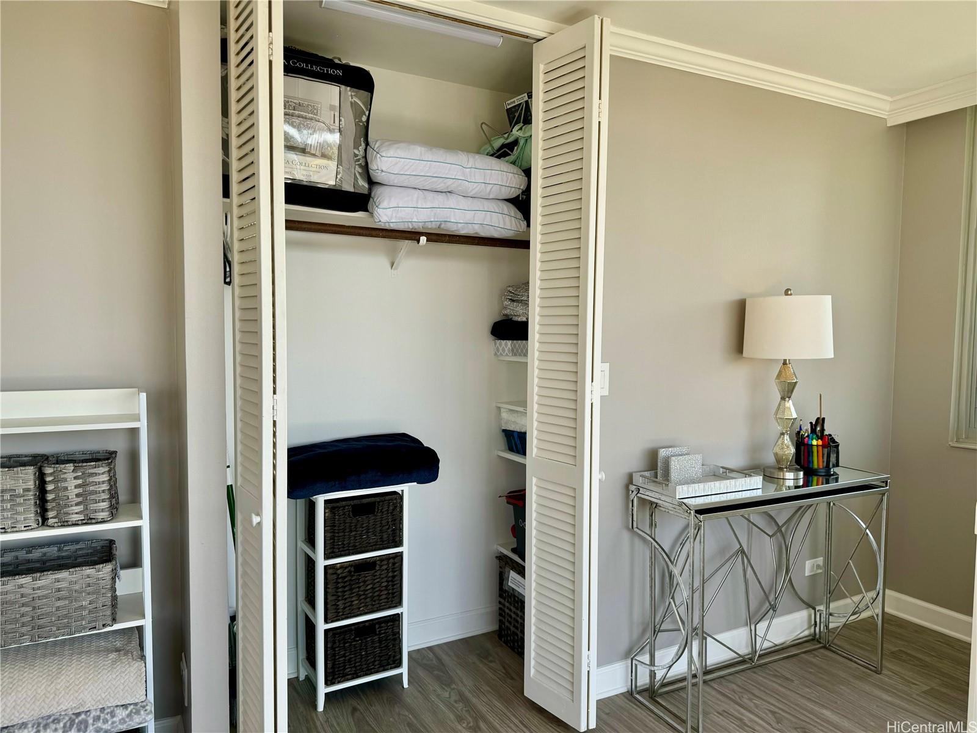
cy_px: 366
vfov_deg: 56.8
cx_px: 488
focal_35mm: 24
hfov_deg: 71.6
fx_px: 677
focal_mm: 6.76
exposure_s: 1/407
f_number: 1.78
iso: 80
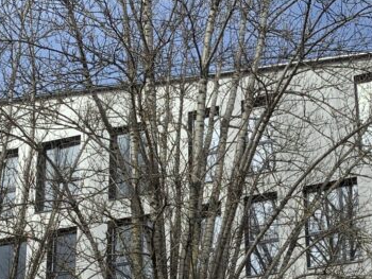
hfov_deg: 25.5
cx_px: 256
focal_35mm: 76
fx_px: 817
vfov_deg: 18.6
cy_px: 318
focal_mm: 4.25
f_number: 1.8
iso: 25
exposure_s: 1/1880
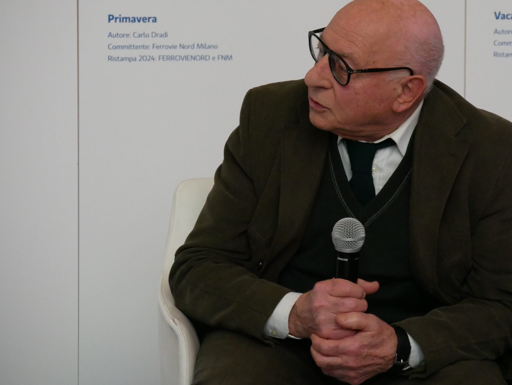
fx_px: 3877
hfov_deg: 7.6
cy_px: 152
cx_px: 301
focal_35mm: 262
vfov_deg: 5.7
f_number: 5.4
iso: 3200
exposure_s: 1/160
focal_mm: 102
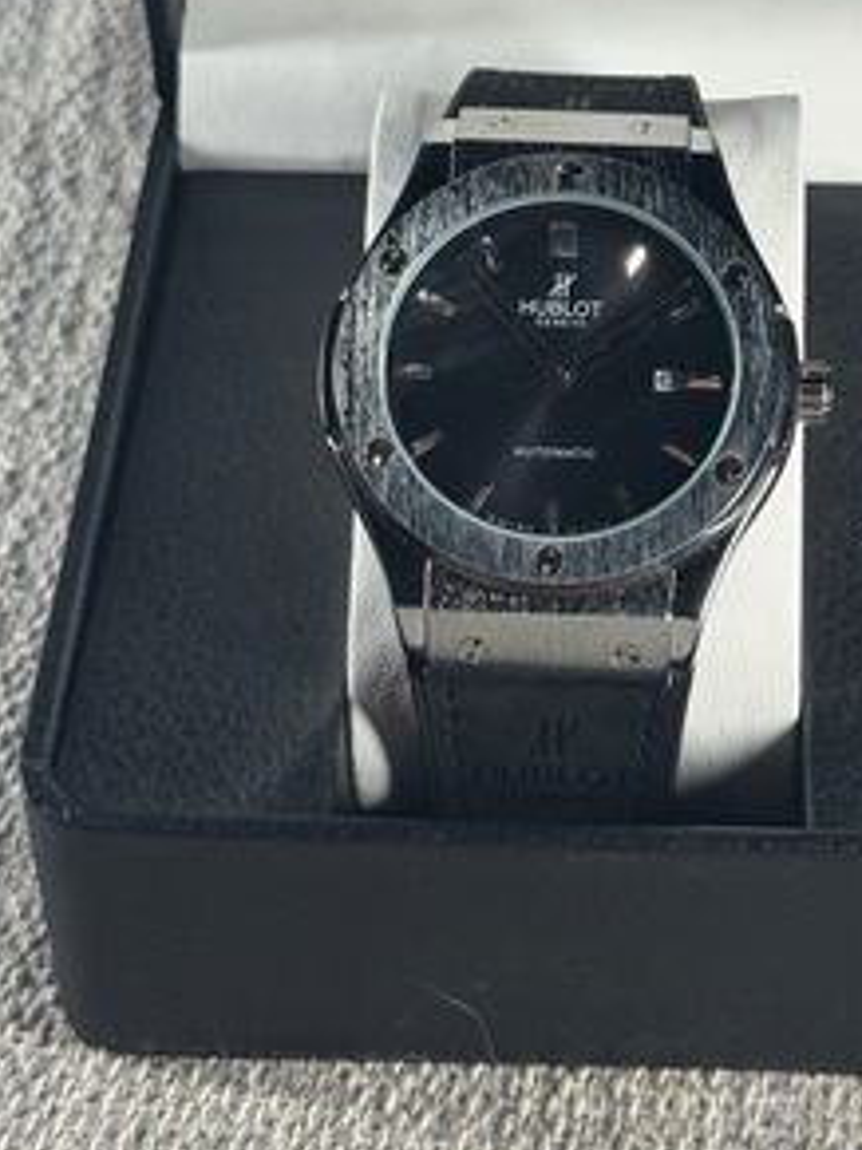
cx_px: 593
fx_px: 2924
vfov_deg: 22.2
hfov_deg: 16.7
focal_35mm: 88
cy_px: 397
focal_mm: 6.76
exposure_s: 1/111
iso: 50
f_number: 1.78
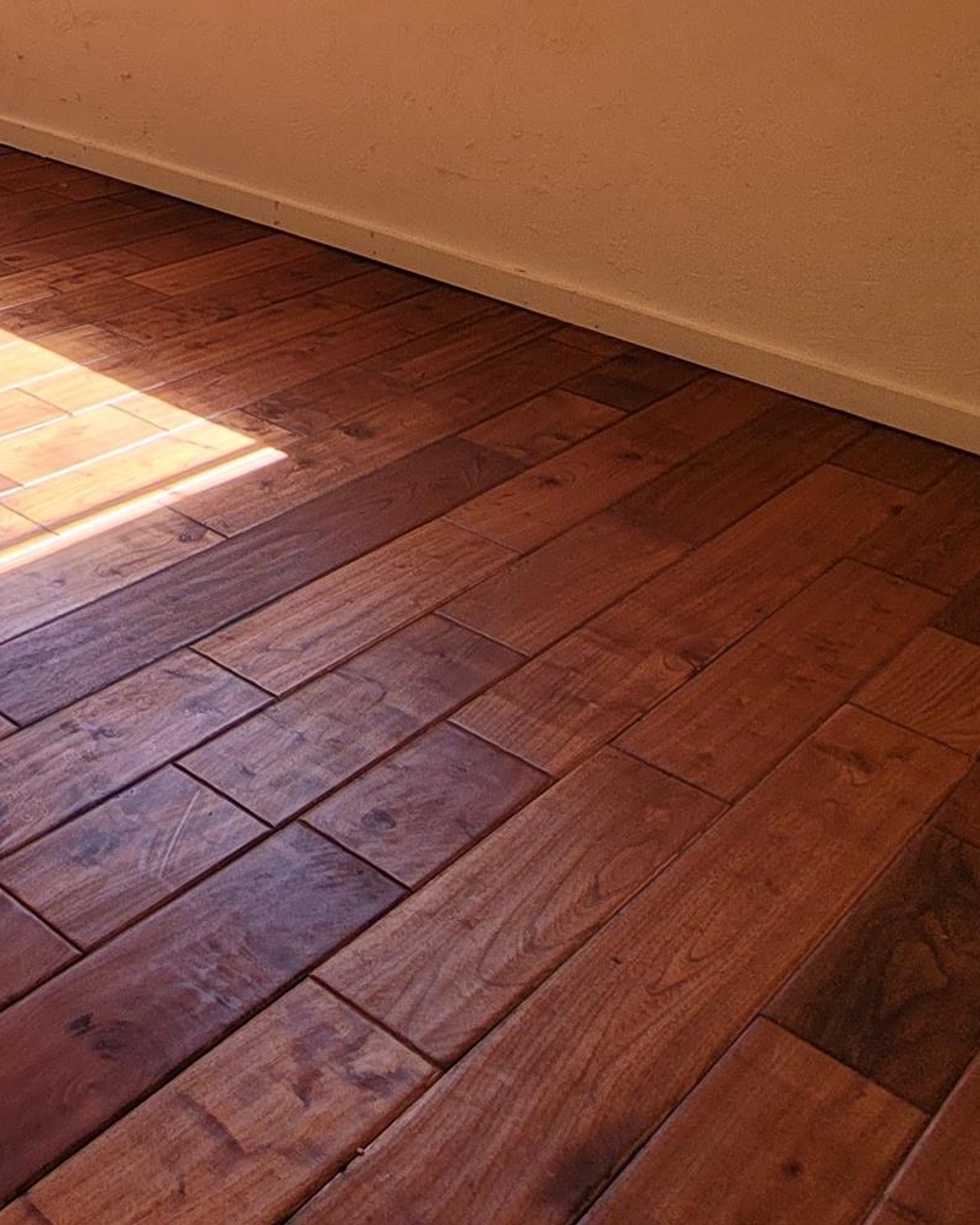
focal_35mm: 39
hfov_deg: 27.9
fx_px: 1414
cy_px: 27
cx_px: -439
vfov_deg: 41.4
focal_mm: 2.2
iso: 64
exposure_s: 1/255
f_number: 2.2
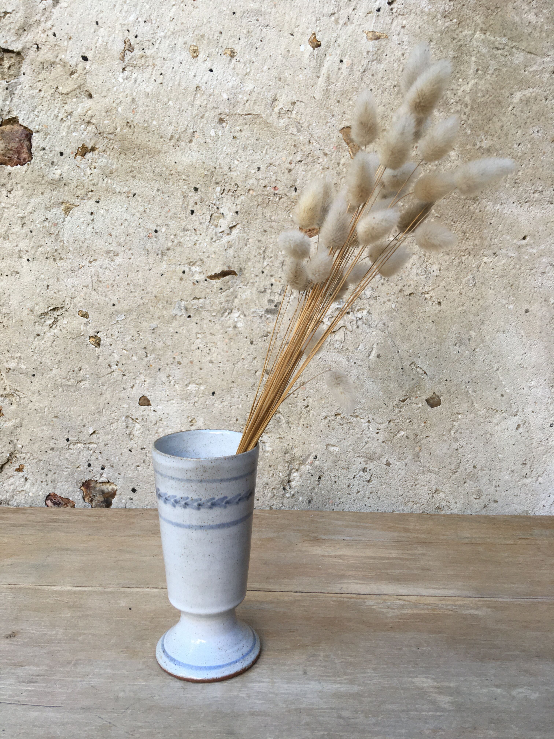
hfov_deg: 48.2
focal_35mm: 29
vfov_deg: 61.7
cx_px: 277
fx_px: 619
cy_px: 370
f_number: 2.2
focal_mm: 4.15
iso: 40
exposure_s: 1/100
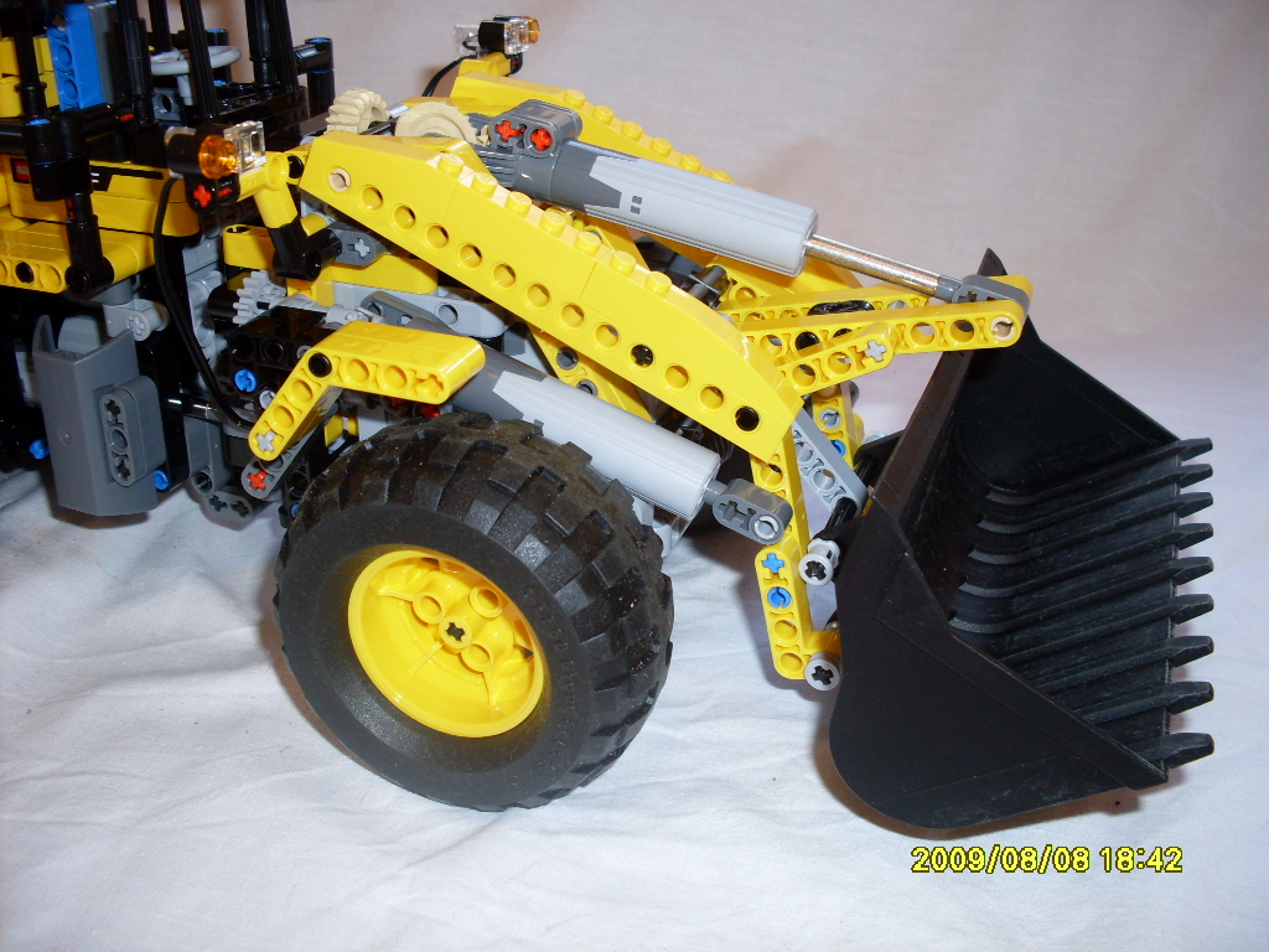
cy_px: 476
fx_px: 1393
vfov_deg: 37.7
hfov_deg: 49.0
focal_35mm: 38
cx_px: 634
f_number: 2.8
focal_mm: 6.3
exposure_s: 1/45
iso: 100
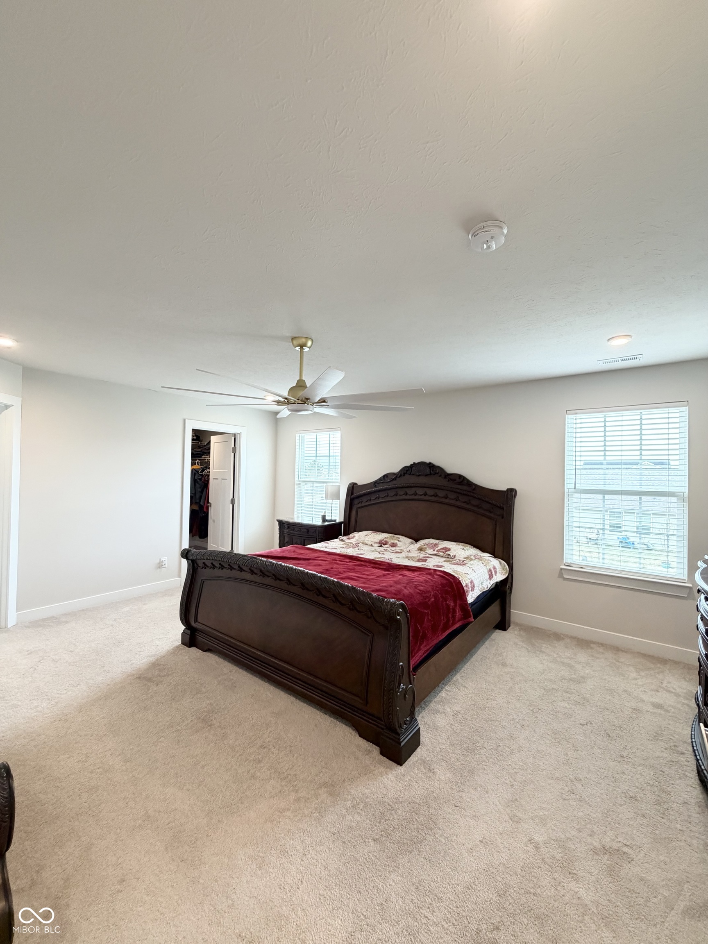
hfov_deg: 85.7
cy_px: 472
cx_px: 354
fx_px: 382
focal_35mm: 14
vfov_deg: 102.1
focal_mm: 2.22
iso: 400
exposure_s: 1/60
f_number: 2.2
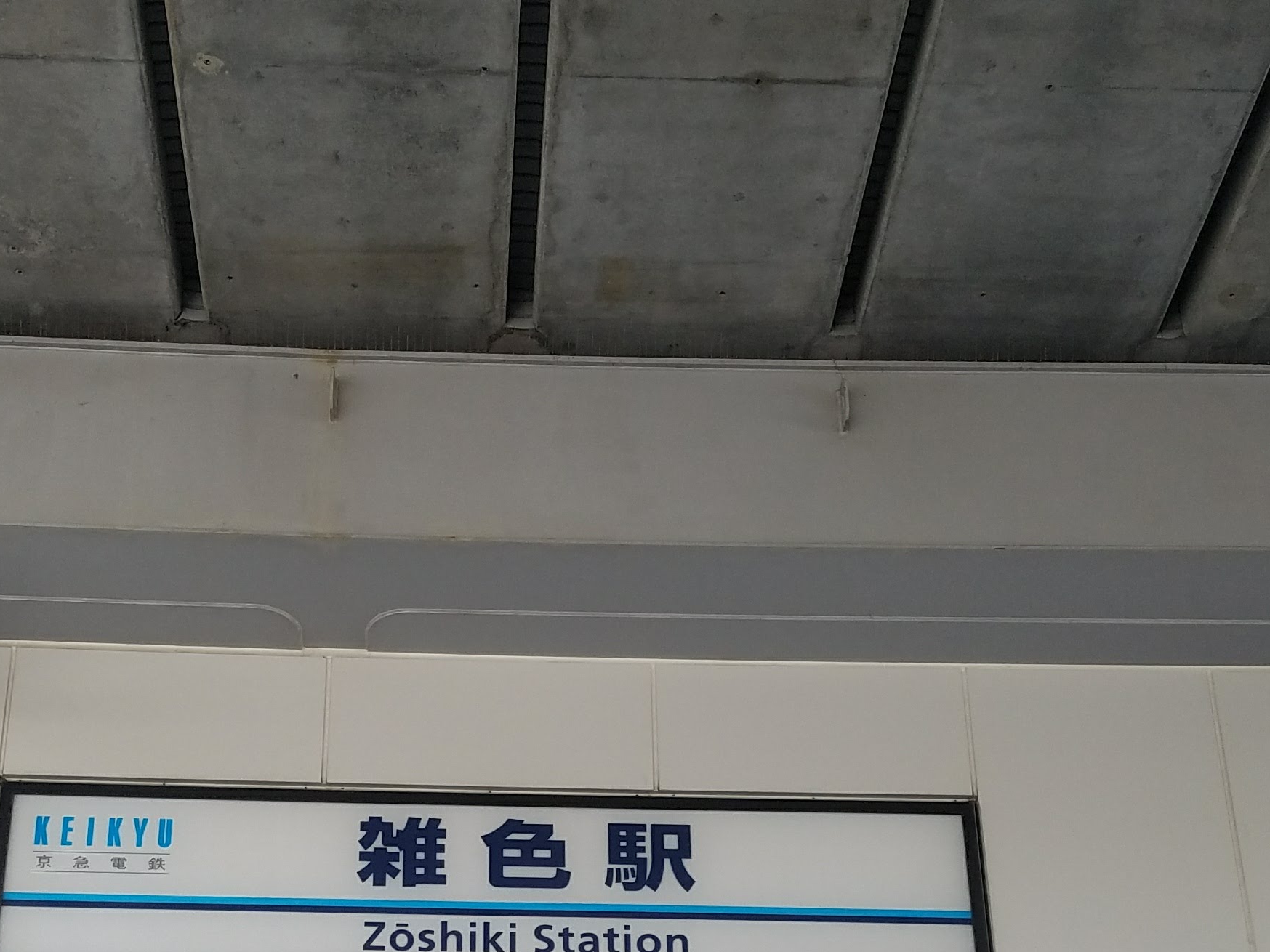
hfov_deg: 32.1
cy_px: 924
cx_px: 527
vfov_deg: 23.5
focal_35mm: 60
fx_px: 2201
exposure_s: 1/196
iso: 50
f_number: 1.7
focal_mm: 4.2
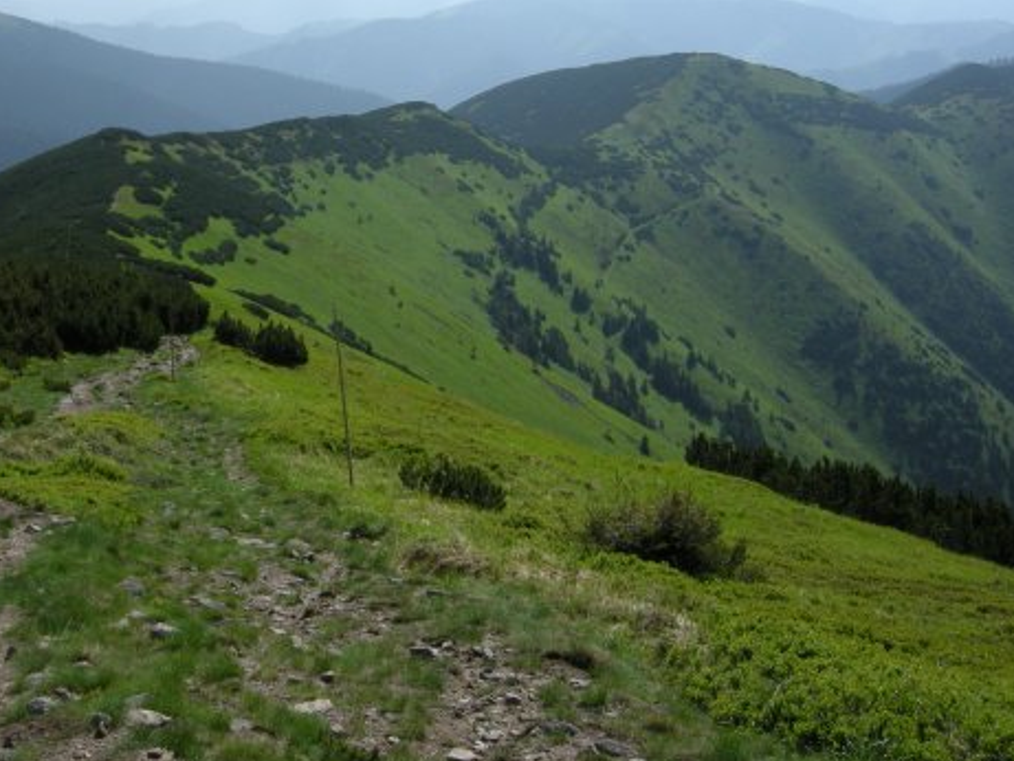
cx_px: 400
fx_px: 1465
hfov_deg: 38.0
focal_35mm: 50
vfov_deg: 28.9
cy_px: 244
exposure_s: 1/458
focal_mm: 7.5
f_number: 6.8
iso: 100
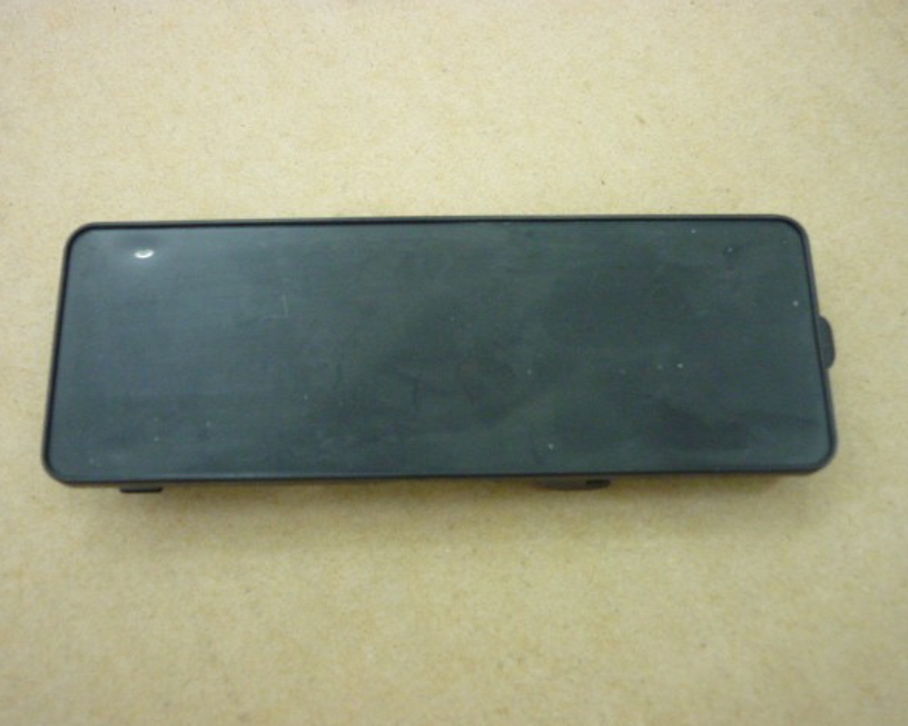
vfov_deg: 42.2
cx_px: 450
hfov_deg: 51.5
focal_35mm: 35
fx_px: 940
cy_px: 368
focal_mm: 5.5
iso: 400
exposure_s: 1/15
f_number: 2.8
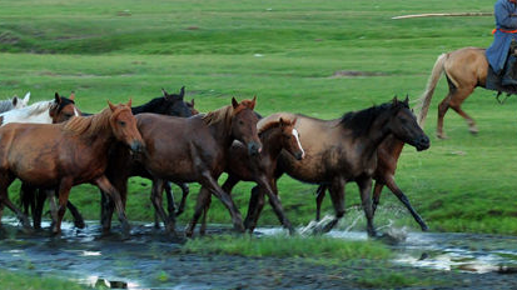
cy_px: 142
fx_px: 4591
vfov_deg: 3.6
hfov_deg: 6.4
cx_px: 284
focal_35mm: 335
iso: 500
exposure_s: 1/60
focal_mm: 98
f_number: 5.6
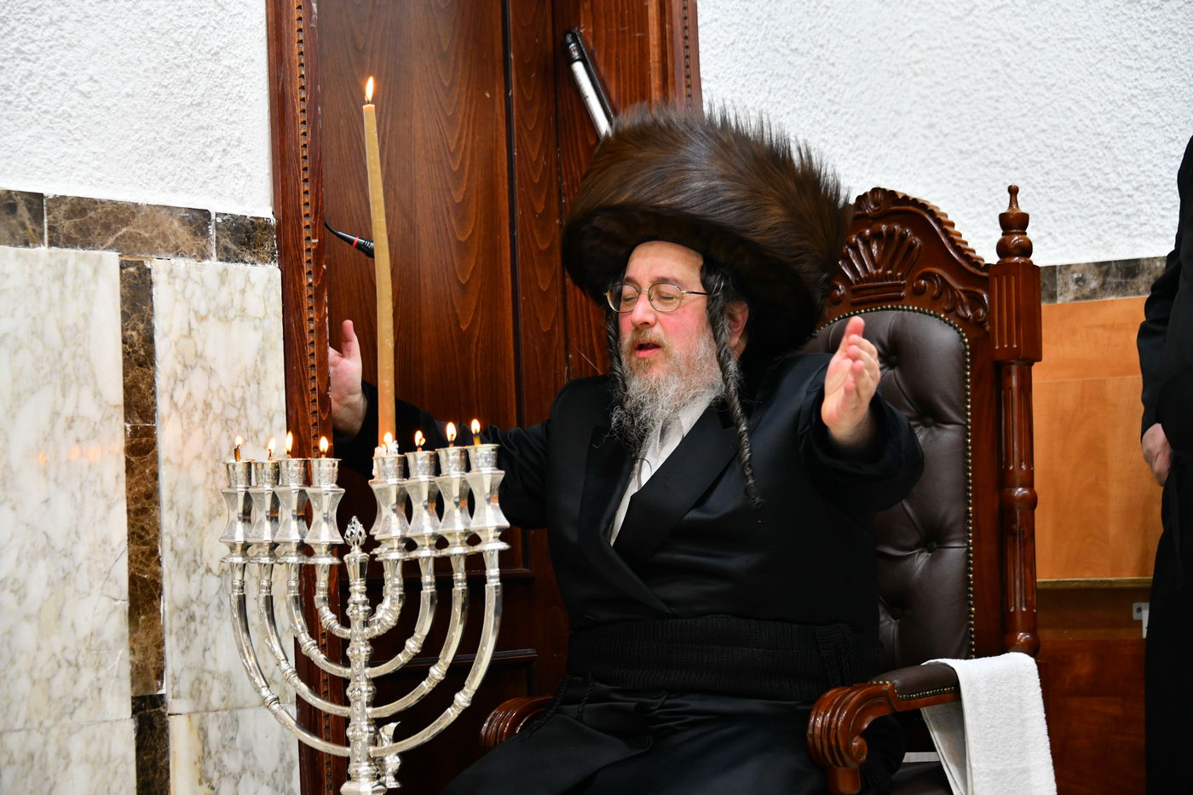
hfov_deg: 22.1
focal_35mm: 92
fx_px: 3048
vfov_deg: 14.9
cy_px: 398
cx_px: 596
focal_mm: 92
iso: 1600
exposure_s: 1/160
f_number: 5.3
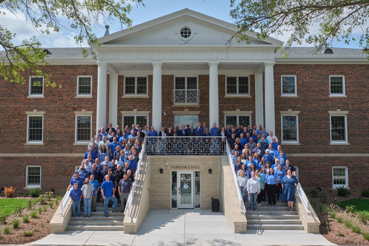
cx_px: 184
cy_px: 123
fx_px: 338
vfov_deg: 40.0
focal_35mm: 33
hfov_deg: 57.2
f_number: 11
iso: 320
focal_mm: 22
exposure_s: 1/200
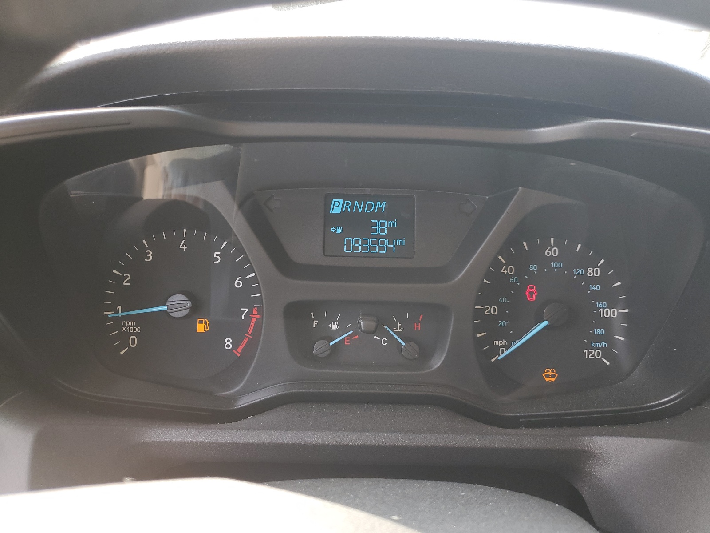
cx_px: 355
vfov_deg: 53.1
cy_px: 266
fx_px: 533
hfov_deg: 67.3
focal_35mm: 26
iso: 58
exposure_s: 1/120
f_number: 1.5
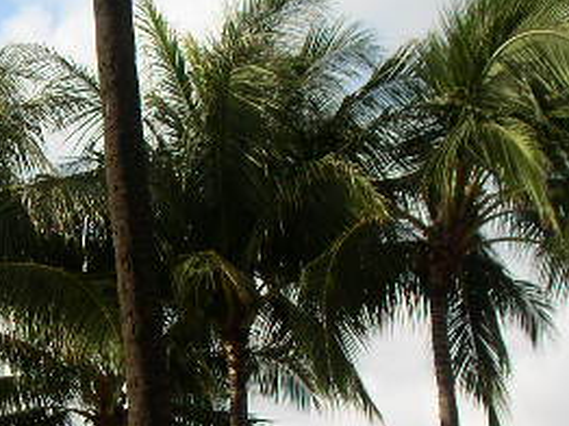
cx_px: -4
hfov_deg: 20.4
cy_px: 359
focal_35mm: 93
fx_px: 1527
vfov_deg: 15.7
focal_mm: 6
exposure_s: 1/380
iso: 50
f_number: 2.8
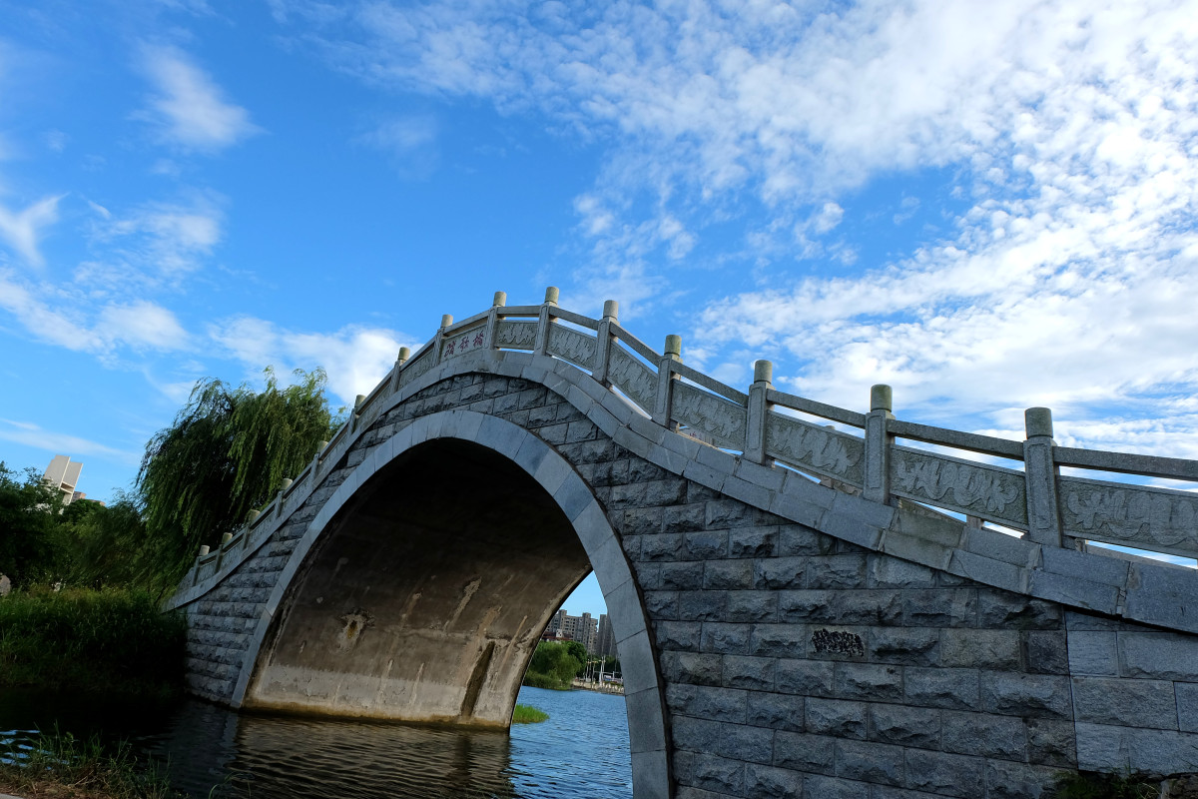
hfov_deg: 73.7
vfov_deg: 53.1
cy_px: 400
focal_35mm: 24
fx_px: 799
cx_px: 599
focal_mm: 16
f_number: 8
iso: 400
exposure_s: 1/350
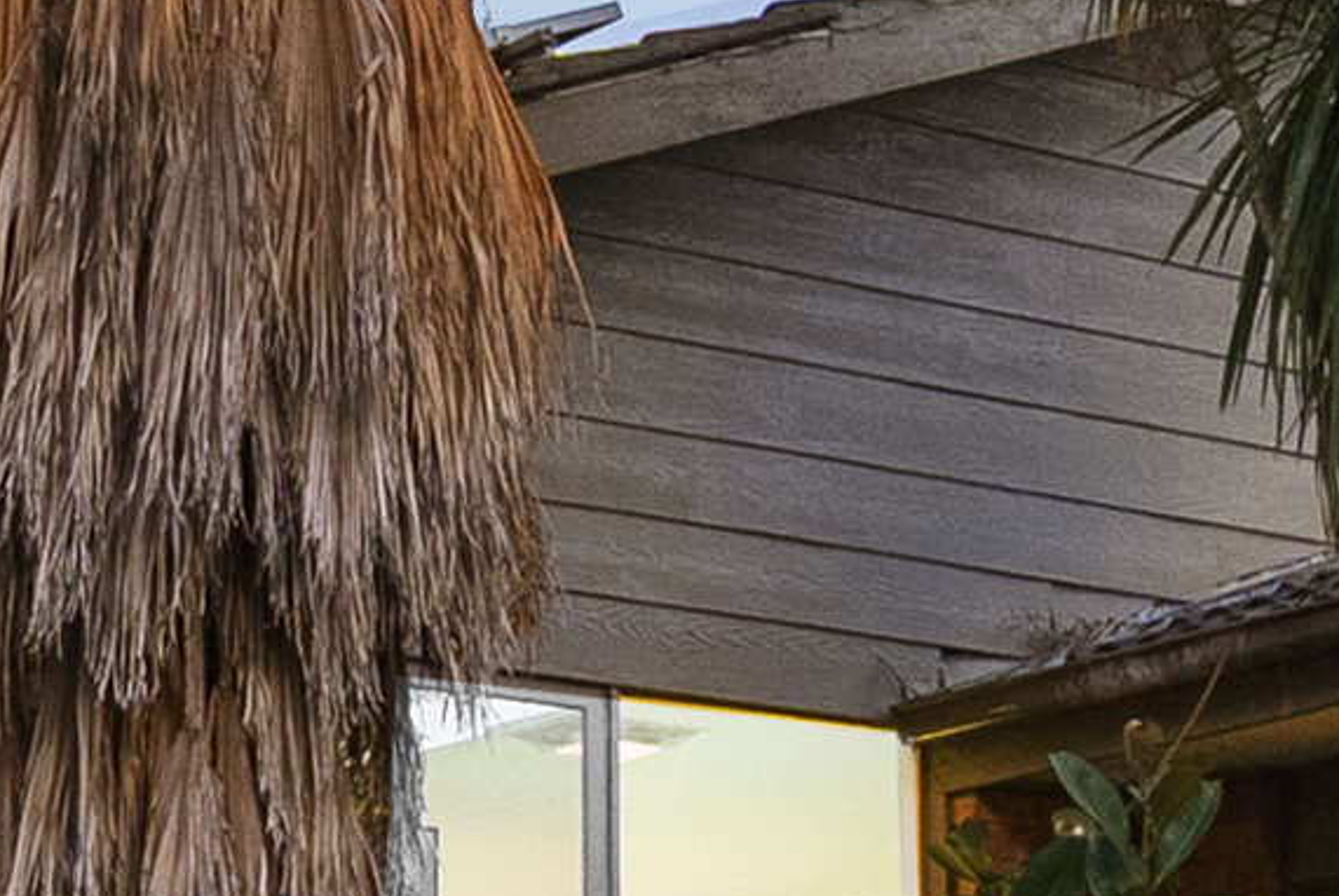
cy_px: 1586
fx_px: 5250
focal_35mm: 141
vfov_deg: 9.3
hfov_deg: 14.4
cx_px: 1123
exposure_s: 1/2
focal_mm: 19
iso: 1600
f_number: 7.1
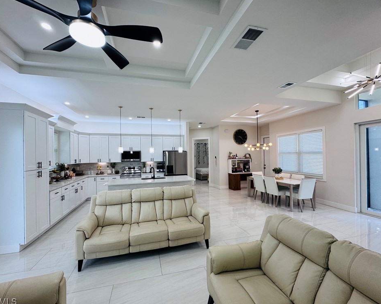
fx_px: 169
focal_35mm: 15
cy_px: 154
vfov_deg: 84.0
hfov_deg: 96.8
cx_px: 187
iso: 125
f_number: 2.2
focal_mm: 2.22
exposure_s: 1/120
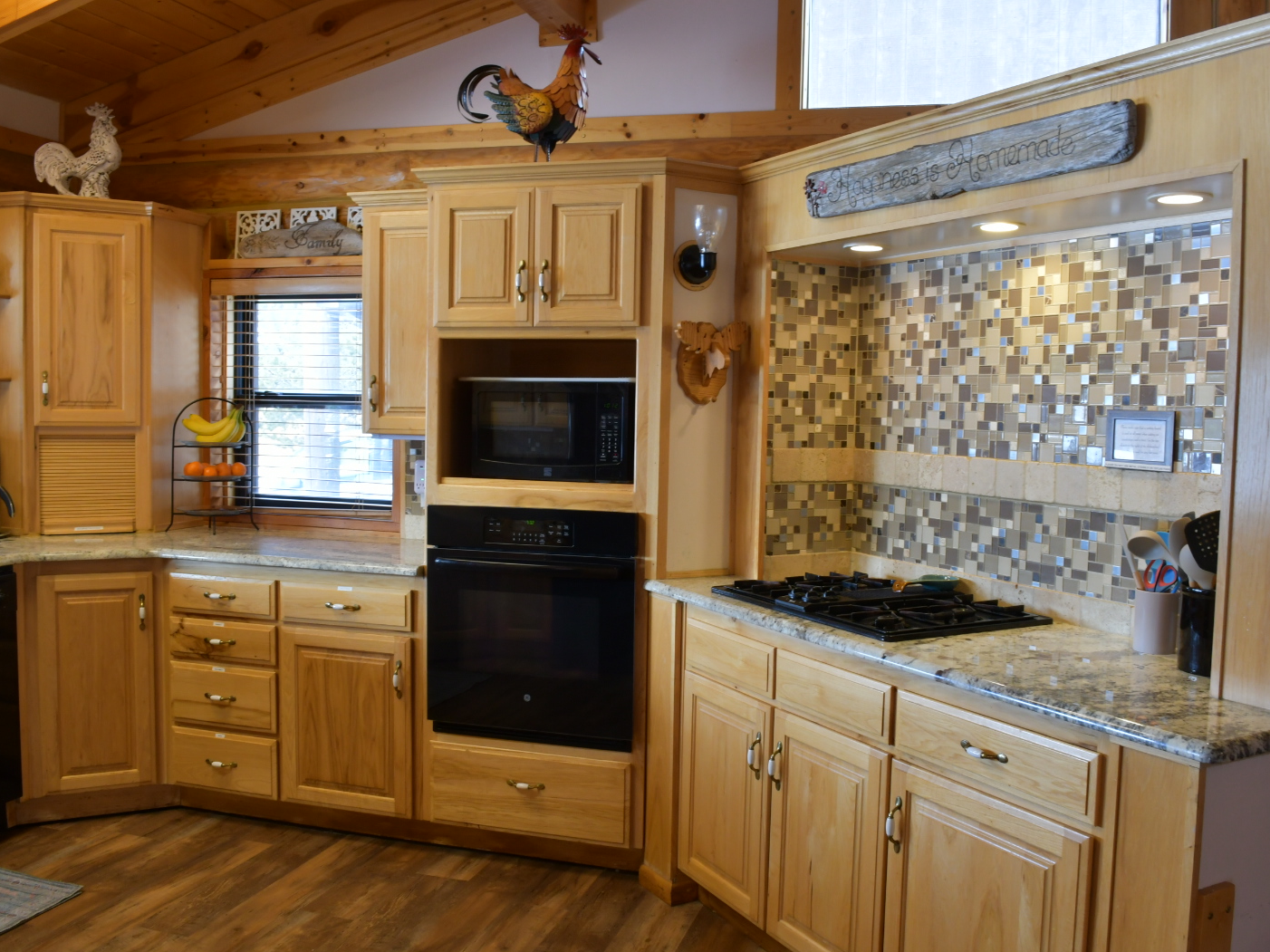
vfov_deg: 46.8
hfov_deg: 59.9
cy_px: 475
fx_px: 1100
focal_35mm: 30
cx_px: 669
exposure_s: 1/13
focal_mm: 18
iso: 640
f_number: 13
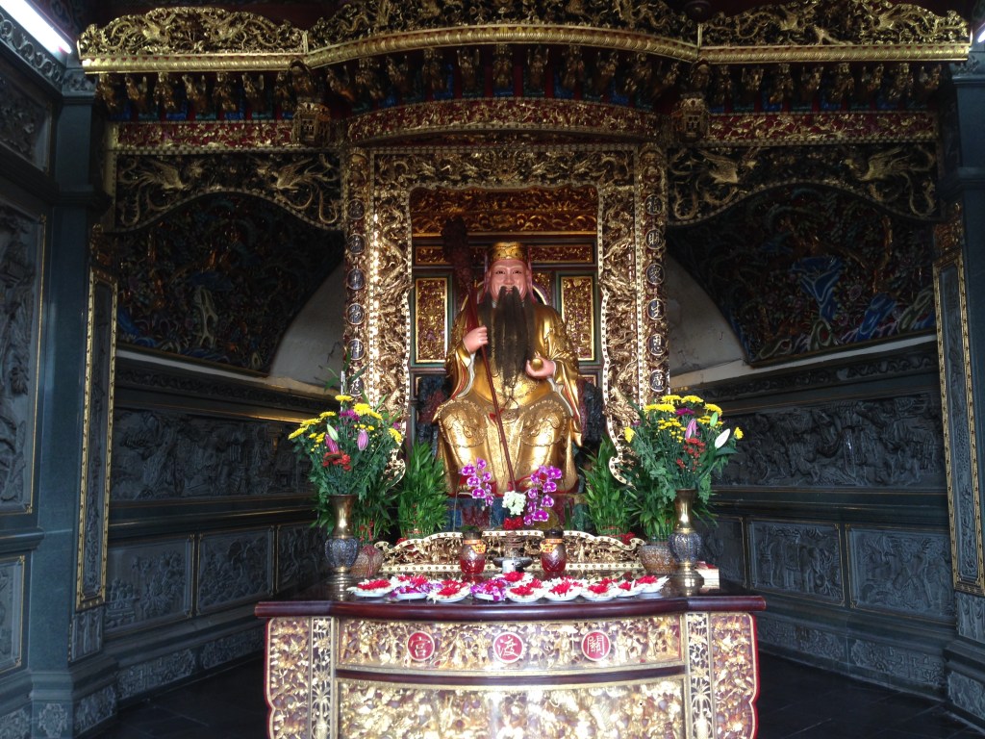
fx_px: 939
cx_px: 492
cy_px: 370
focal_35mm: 33
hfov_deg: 55.4
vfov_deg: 42.9
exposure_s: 1/24
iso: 50
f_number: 2.4
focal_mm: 4.12
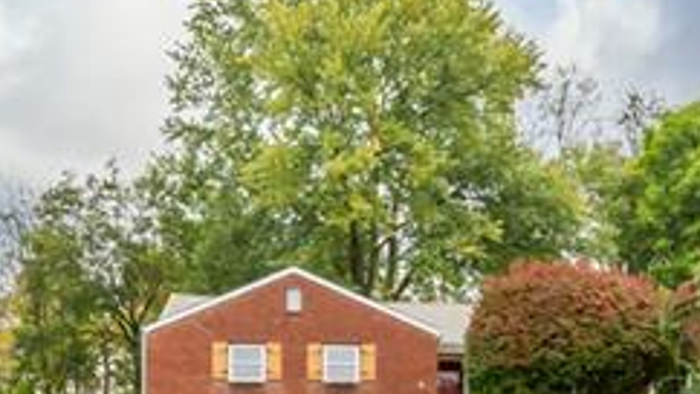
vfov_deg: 21.1
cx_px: 344
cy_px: 503
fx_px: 965
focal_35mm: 52
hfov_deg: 39.9
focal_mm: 10
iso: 200
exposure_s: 1/125
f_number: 6.3
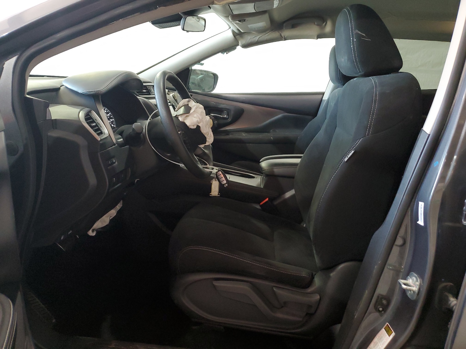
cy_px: 174
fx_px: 350
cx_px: 233
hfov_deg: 67.3
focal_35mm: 26
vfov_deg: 53.1
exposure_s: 1/60.2
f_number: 1.5
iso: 203
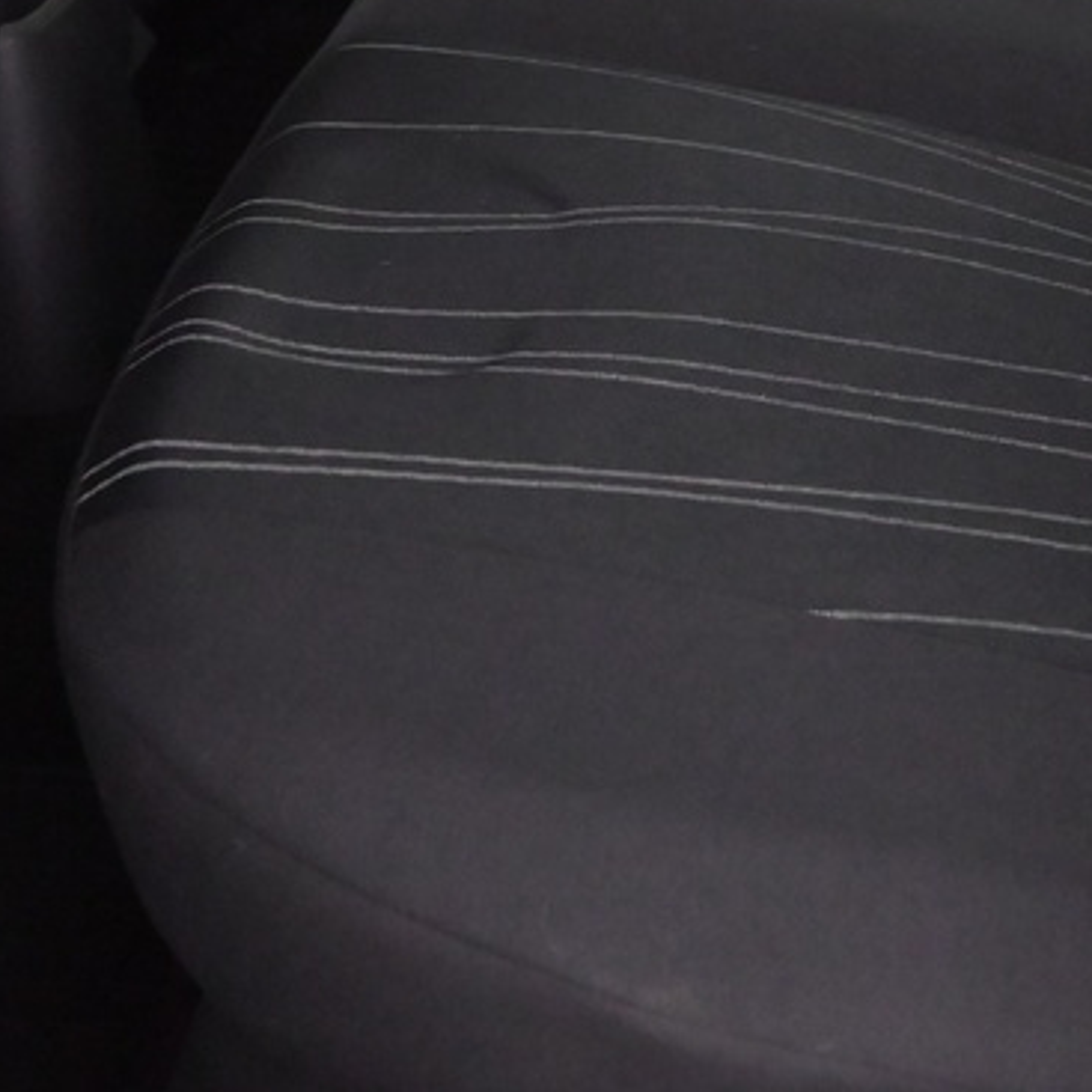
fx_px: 3212
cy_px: -390
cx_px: 967
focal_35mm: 90
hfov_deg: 19.0
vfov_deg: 17.8
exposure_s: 1/60
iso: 5600
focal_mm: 24
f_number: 4
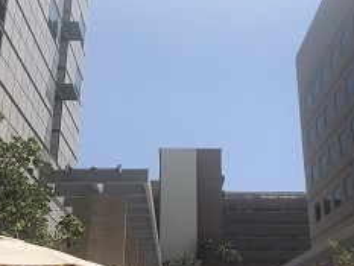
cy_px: 150
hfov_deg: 39.6
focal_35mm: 48
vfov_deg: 30.3
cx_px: 182
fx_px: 491
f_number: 1.8
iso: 20
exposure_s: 1/3472
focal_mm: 4
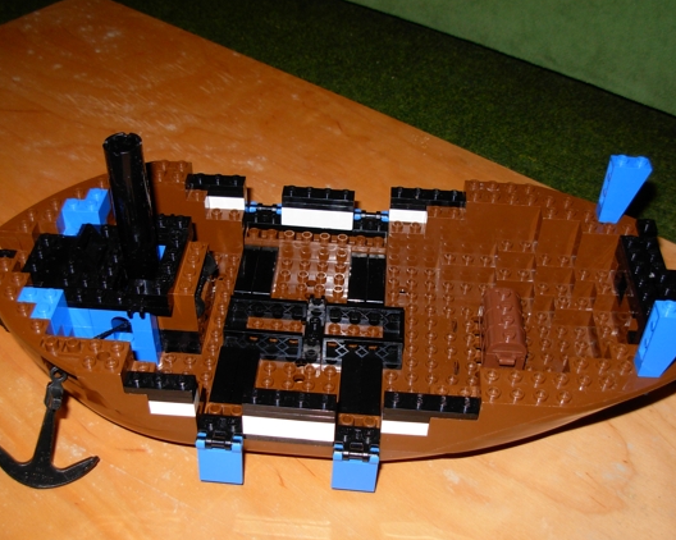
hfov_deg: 41.2
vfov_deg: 33.4
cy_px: 283
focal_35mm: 45
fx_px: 900
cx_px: 318
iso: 79
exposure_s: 1/22.6
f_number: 2.9
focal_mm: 6.3
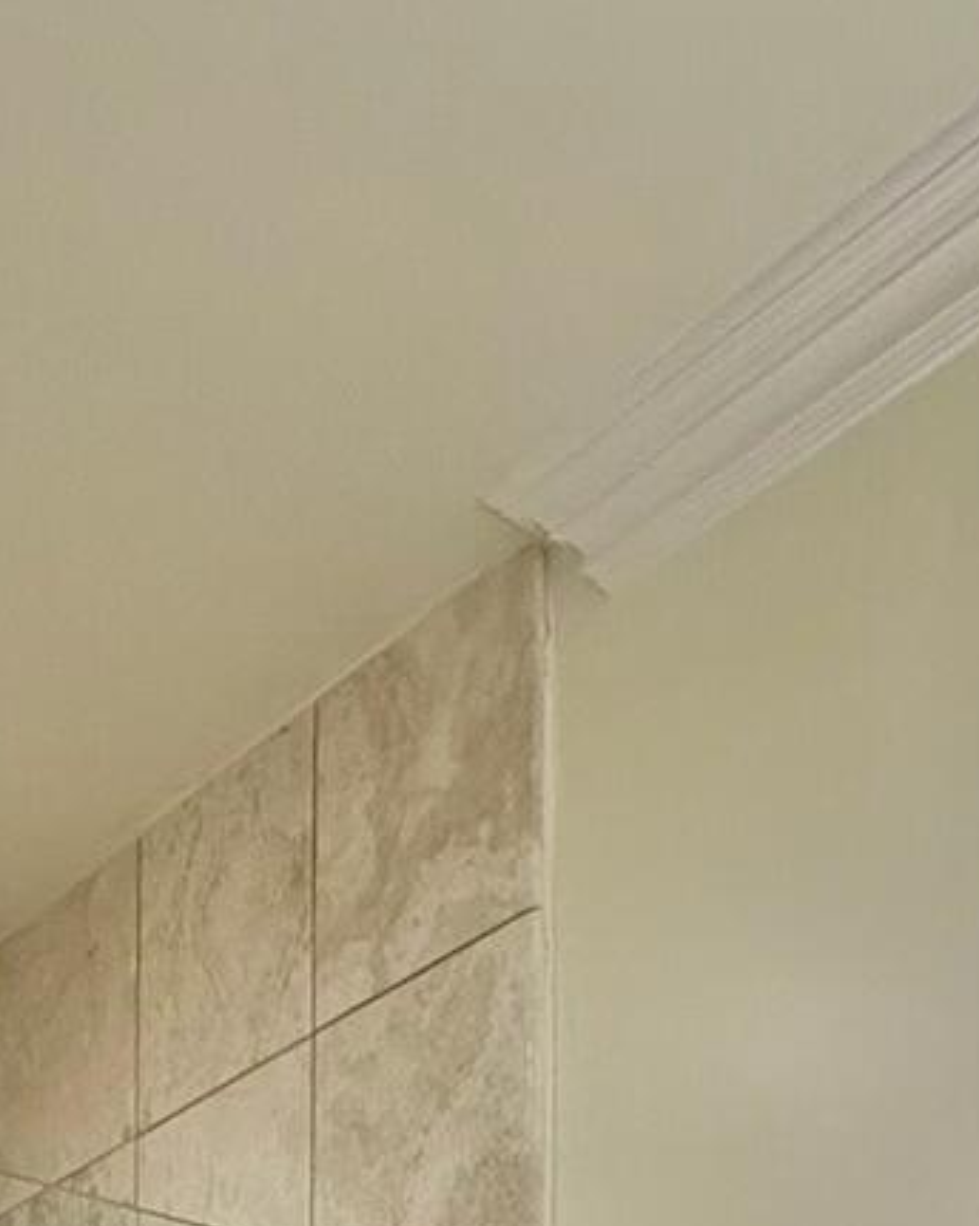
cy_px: 2042
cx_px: 430
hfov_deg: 23.4
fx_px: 2358
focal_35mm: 65
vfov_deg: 21.8
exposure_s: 1/120
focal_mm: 2.22
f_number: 2.2
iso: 160
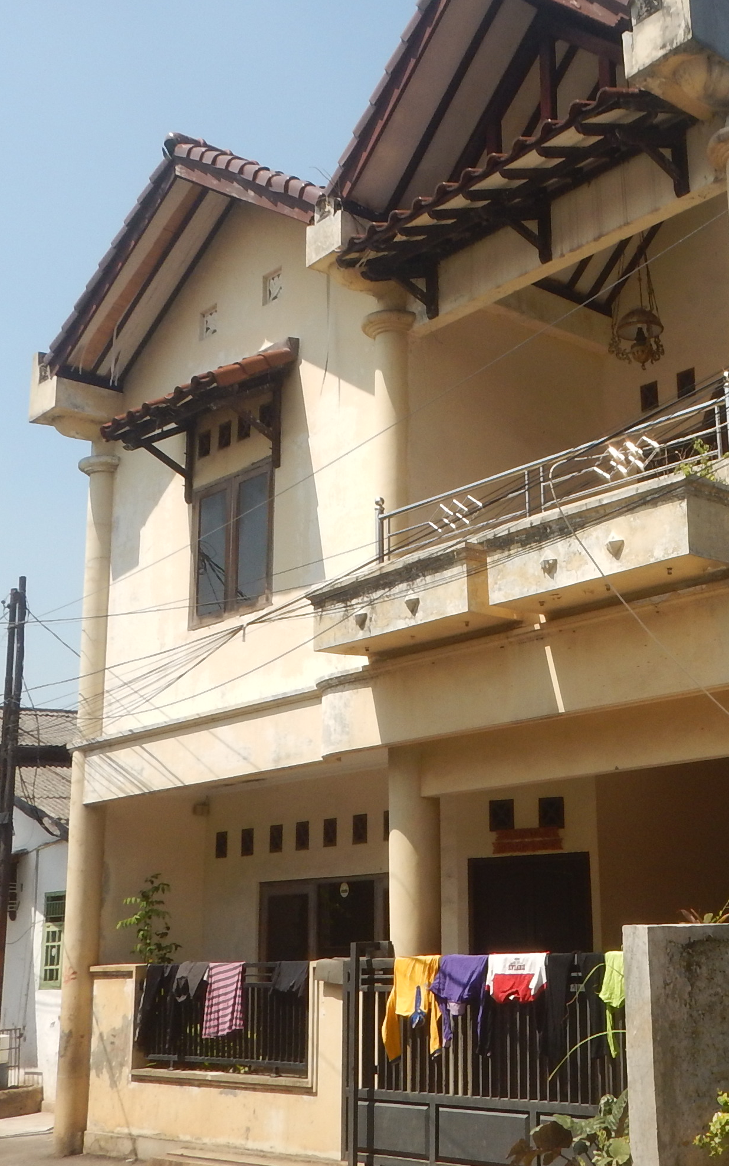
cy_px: 547
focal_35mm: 42
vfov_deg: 47.2
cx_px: 648
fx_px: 1335
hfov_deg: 29.4
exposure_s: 1/320
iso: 125
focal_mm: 4.3
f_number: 2.8
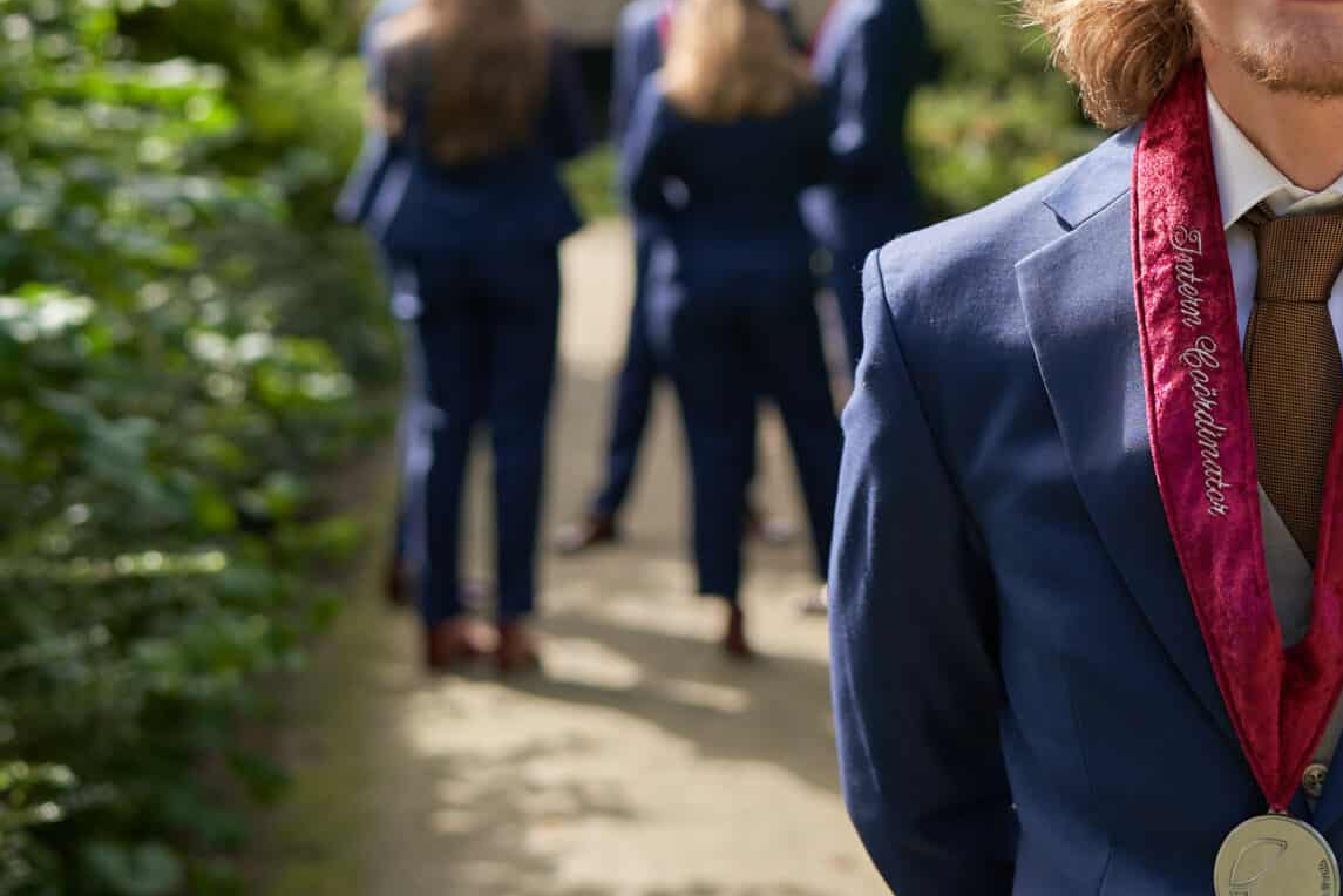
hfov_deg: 22.4
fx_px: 3284
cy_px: 90
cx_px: 1295
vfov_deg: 15.4
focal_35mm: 88
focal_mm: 35
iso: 100
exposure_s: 1/800
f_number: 2.2
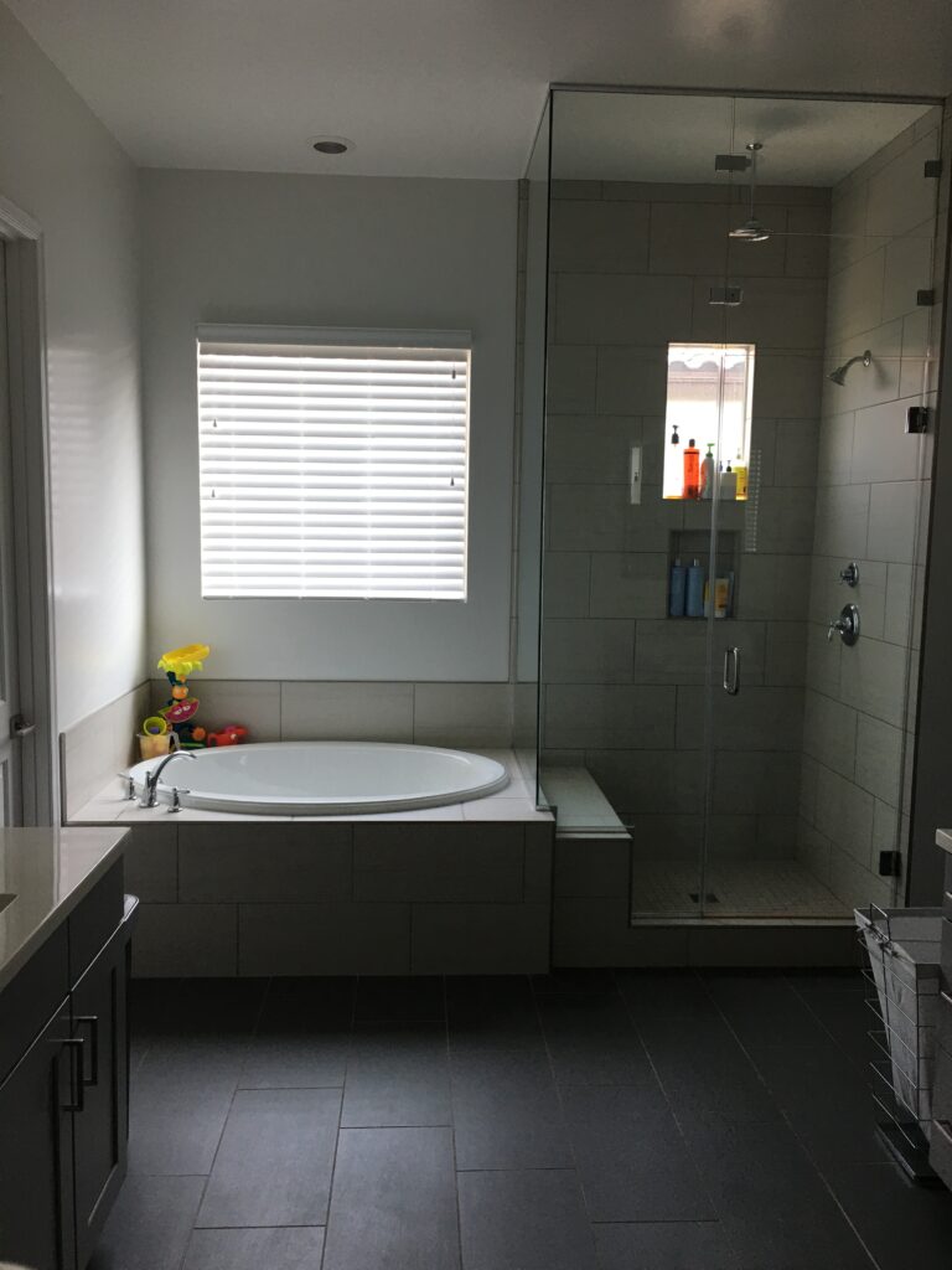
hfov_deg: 48.2
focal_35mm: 29
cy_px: 635
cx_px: 476
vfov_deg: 61.7
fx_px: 1063
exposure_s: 1/30
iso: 25
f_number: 2.2
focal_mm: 4.15
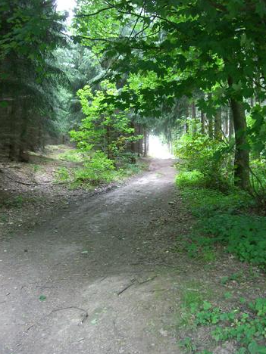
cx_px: 134
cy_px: 180
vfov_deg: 47.9
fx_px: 400
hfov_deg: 36.8
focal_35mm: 39
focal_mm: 6.2
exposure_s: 1/60
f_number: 2.7
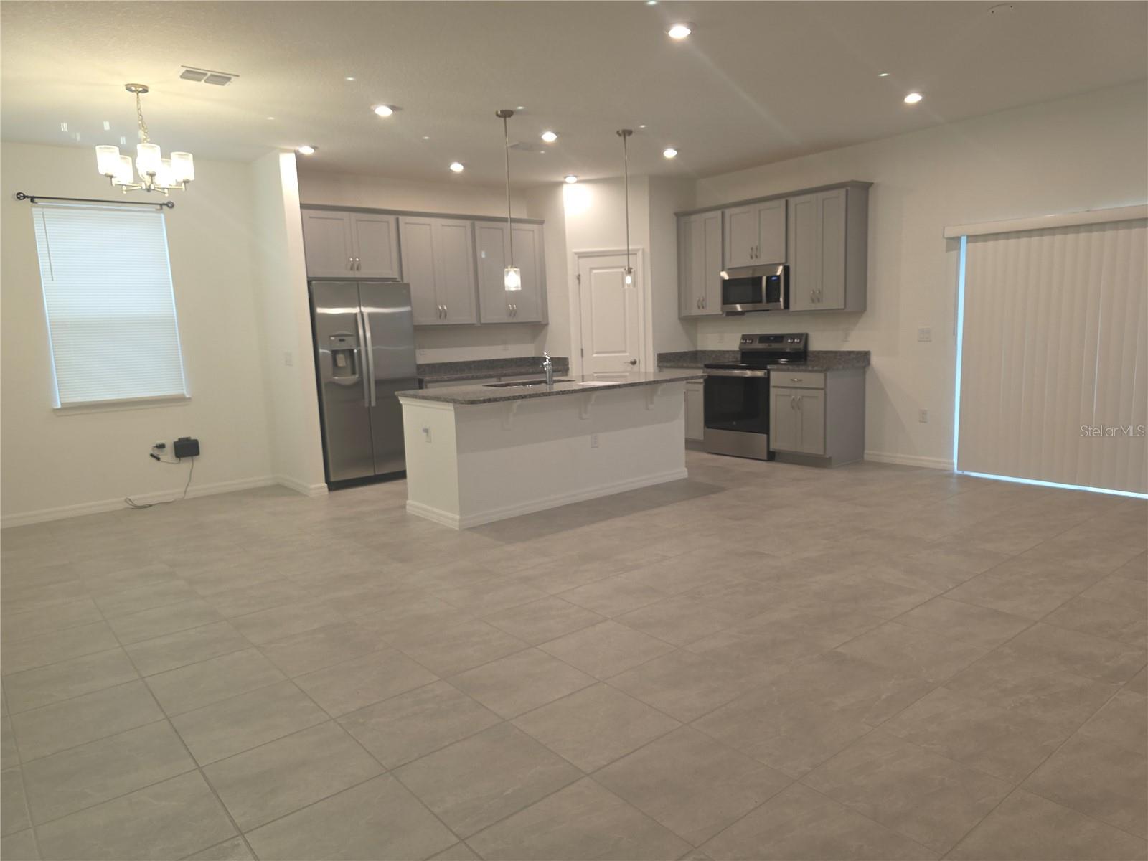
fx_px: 763
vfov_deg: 58.9
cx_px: 574
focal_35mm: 23
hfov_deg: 73.9
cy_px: 430
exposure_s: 1/60
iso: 64
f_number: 1.7
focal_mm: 6.3
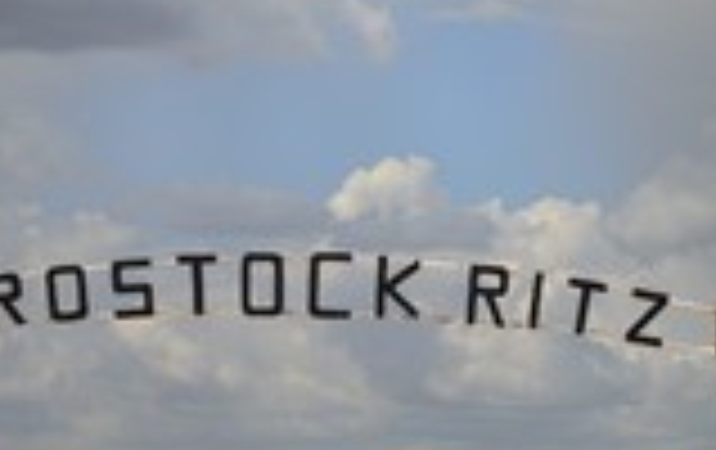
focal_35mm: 188
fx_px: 3675
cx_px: 99
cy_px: 562
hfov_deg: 11.1
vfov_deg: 7.0
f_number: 8
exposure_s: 1/3200
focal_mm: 70
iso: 400
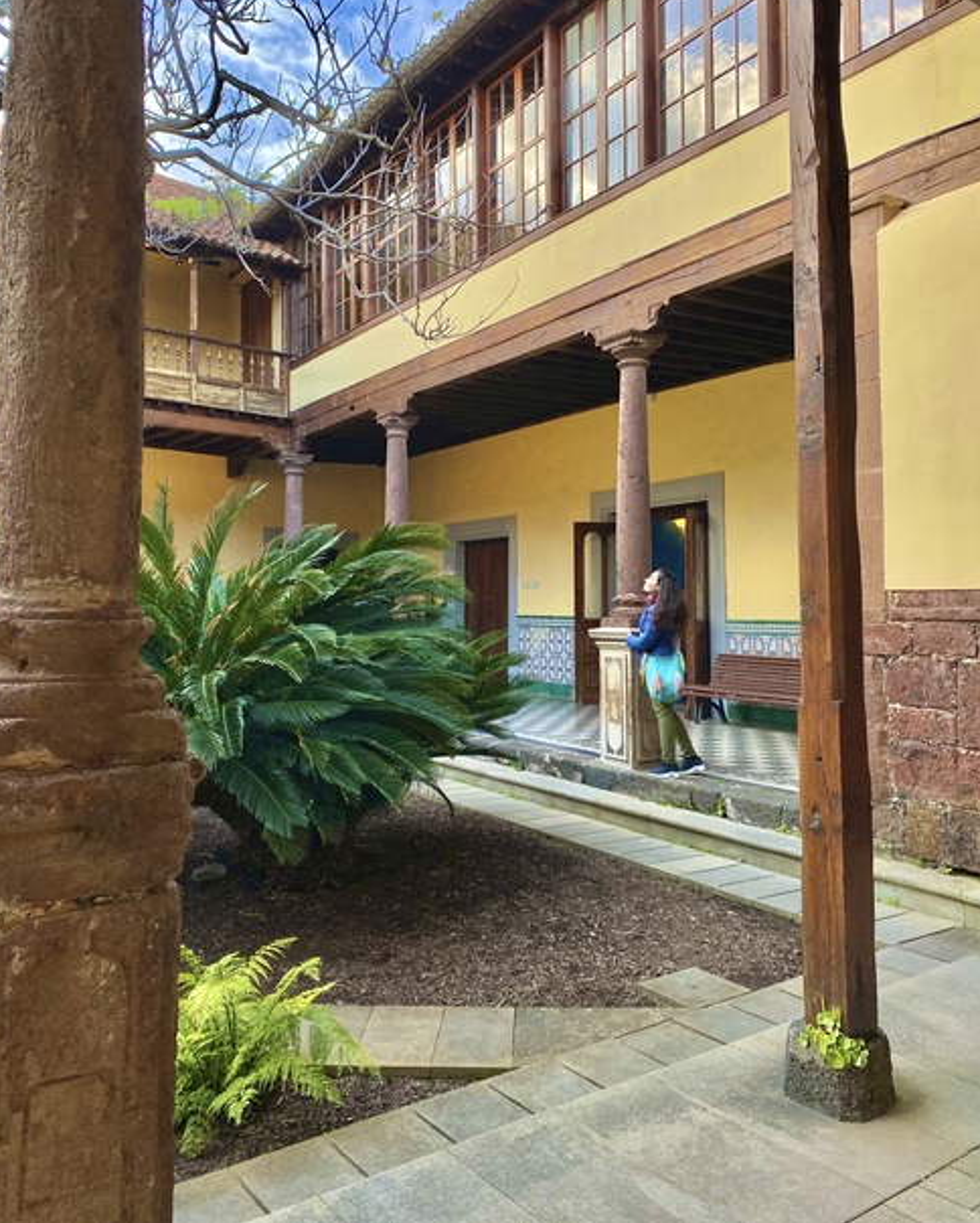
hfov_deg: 51.6
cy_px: 552
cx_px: 486
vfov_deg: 62.0
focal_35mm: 28
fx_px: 1014
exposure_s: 1/385
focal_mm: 4.25
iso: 32
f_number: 1.8
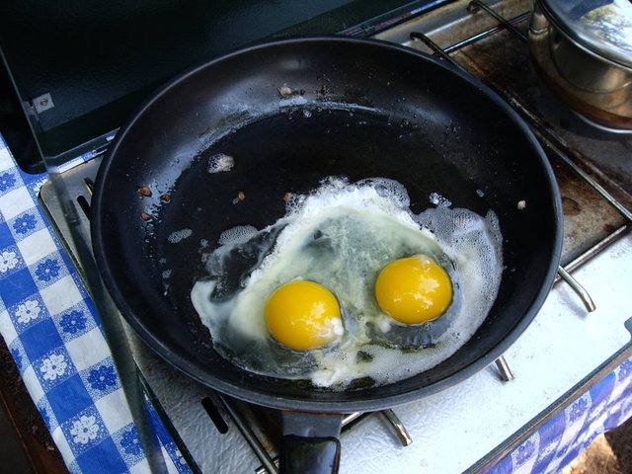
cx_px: 316
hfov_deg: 49.0
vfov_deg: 37.7
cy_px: 237
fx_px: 694
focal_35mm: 38
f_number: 2.7
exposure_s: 1/60
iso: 100
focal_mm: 6.2
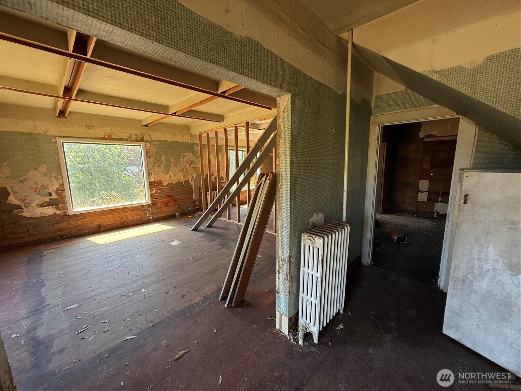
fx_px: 211
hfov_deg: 102.1
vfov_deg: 85.7
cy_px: 196
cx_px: 260
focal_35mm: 14
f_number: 2.2
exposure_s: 1/99
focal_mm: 2.22
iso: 100
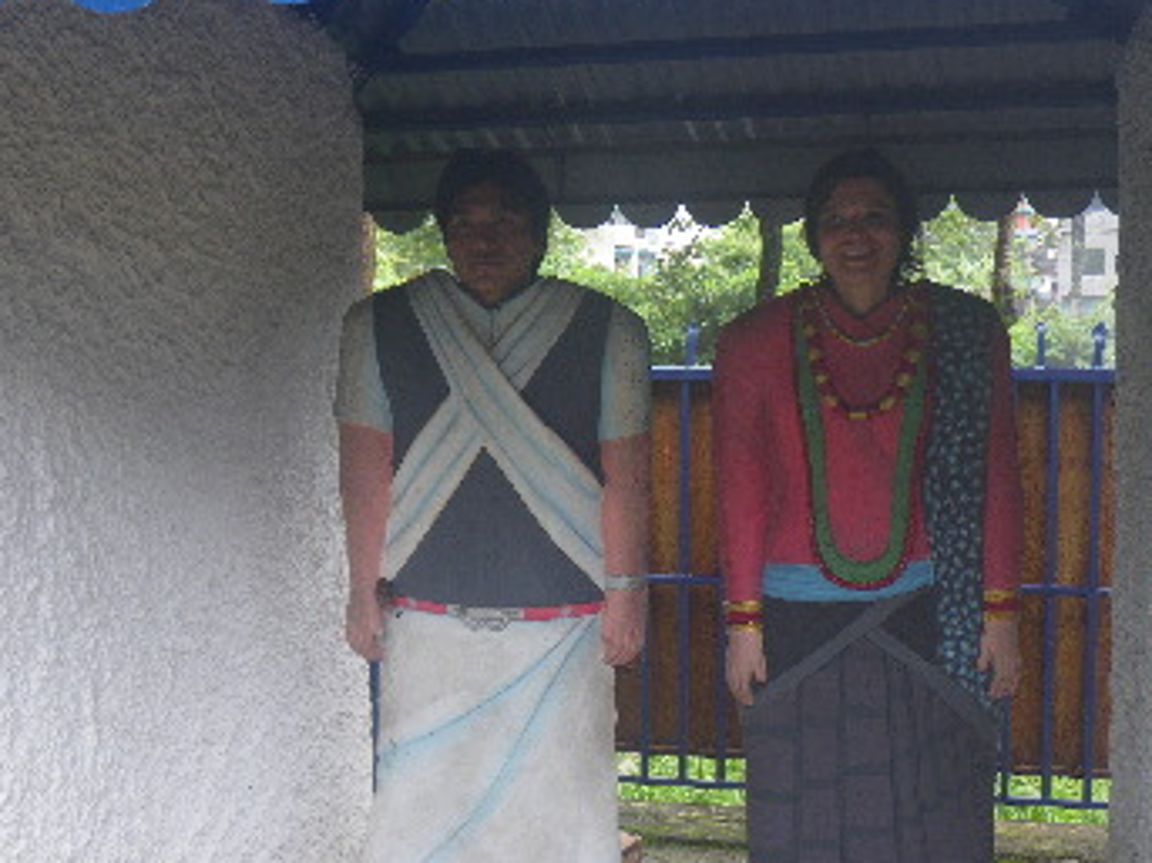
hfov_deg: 40.4
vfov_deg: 30.8
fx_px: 1564
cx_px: 621
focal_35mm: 47
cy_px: 463
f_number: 4.2
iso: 64
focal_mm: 7.5
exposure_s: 1/60
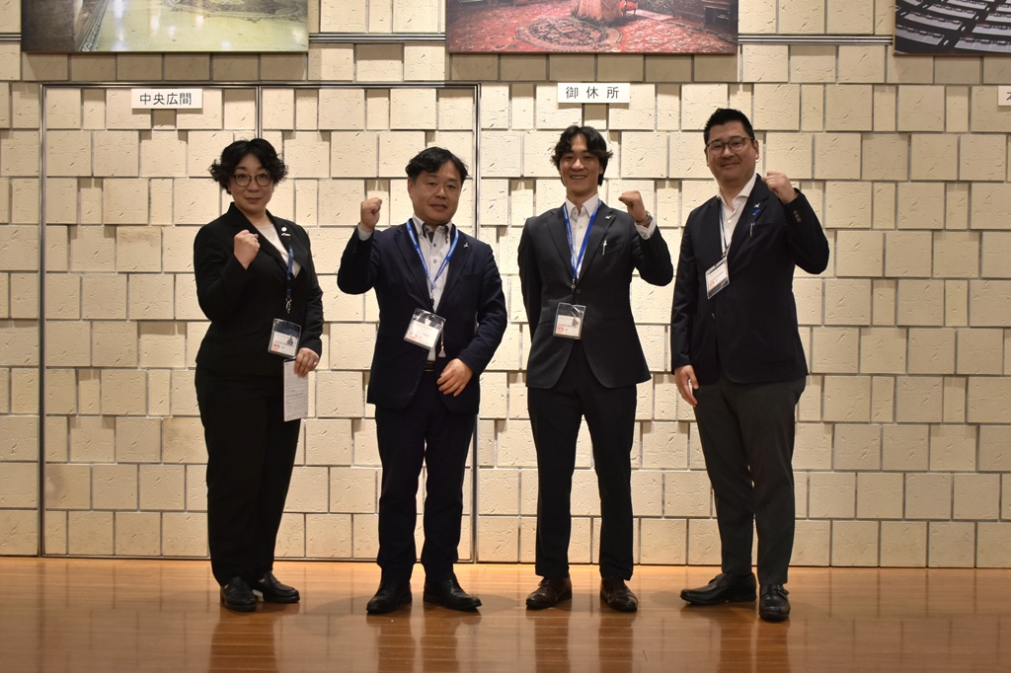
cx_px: 506
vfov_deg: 34.2
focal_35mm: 39
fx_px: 1095
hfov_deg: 49.6
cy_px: 336
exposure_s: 1/60
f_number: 4
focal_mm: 26
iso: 450
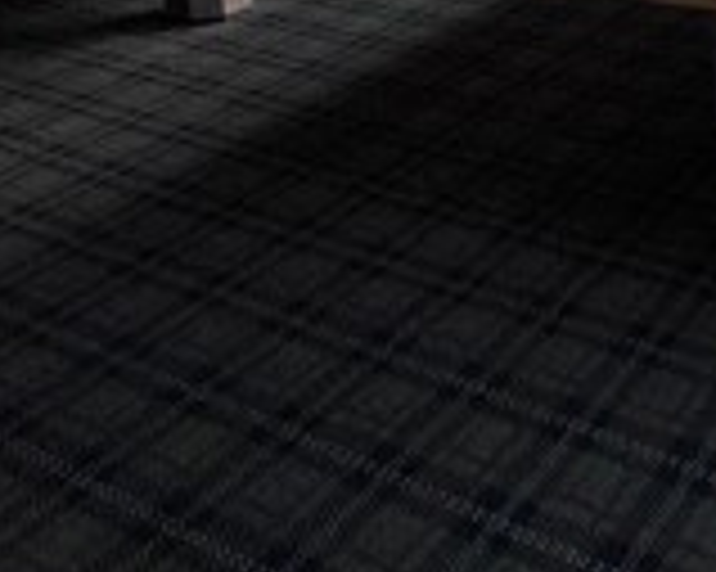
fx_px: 1080
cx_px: 711
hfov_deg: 33.6
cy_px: -239
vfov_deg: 24.4
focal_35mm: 51
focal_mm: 1.7
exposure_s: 1/60
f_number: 2.2
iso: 1000
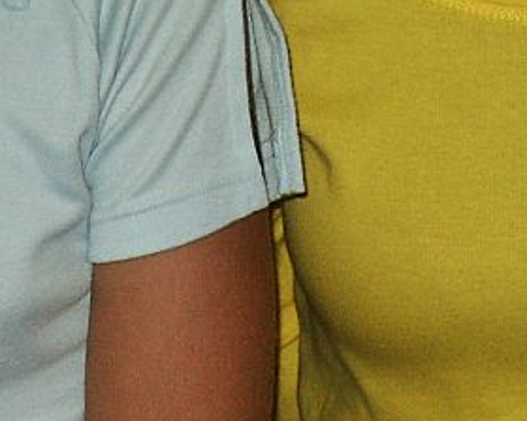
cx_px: 280
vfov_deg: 3.1
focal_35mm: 497
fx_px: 7752
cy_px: -218
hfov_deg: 3.9
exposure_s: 1/125
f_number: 3.6
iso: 200
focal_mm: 28.23
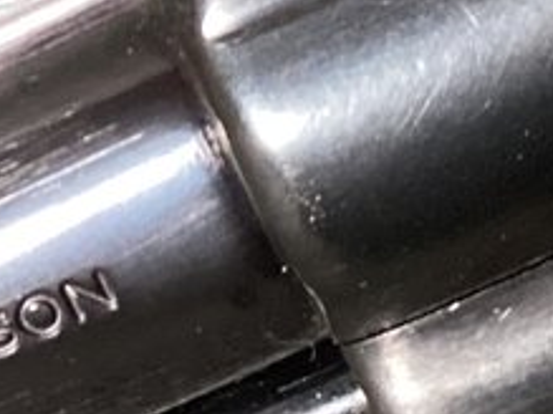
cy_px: 135
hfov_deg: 9.2
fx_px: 3417
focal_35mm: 214
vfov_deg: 6.9
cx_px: 11
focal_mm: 3.3
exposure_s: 1/40
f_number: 2.4
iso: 400
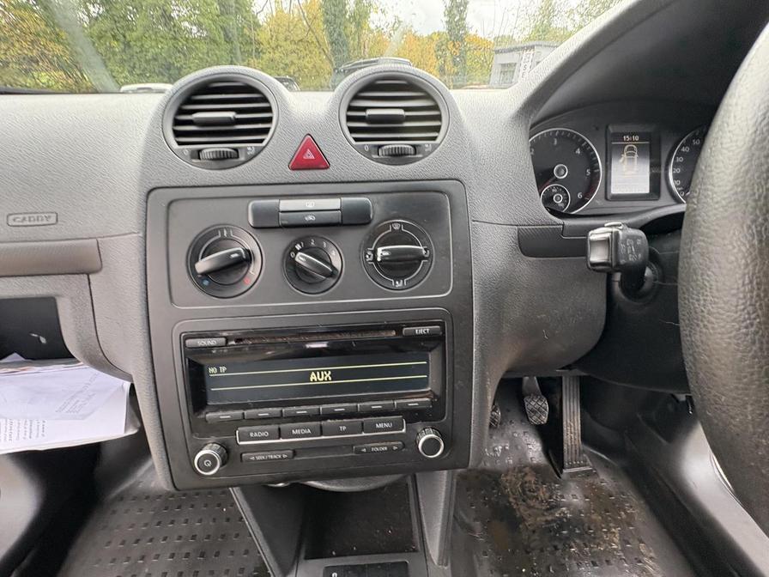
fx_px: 311
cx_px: 384
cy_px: 288
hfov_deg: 102.1
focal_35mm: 14
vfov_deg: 85.7
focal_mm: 2.22
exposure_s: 1/84
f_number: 2.2
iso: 200
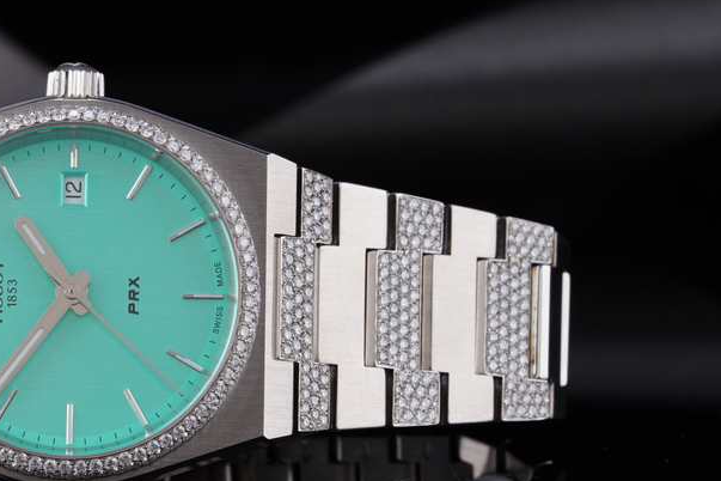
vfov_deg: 6.1
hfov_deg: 9.1
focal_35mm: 224
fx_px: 4486
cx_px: 44
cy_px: 242
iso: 200
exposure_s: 1/125
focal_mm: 90
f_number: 11
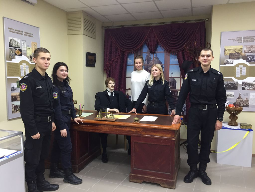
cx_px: 128
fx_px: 214
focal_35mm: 29
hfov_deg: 61.7
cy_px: 96
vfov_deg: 48.2
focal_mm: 4.15
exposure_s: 1/33
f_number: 2.2
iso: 125
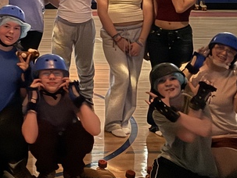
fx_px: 555
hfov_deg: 22.4
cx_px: -38
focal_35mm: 81
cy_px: 19
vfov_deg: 18.0
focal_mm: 6.76
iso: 4000
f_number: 1.78
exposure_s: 1/15
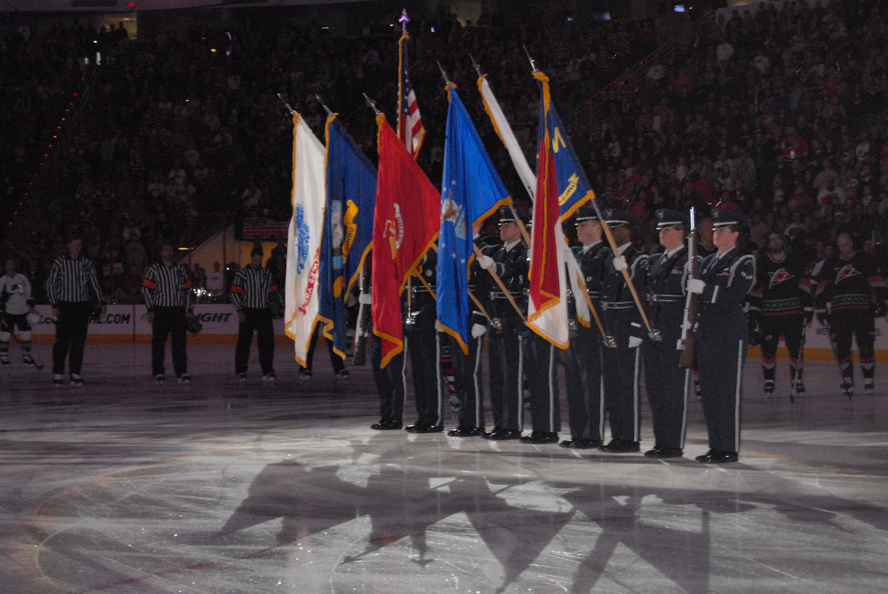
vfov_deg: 16.6
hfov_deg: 24.6
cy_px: 297
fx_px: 2037
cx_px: 444
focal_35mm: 82
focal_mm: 55
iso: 1600
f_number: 5.6
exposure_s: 1/60
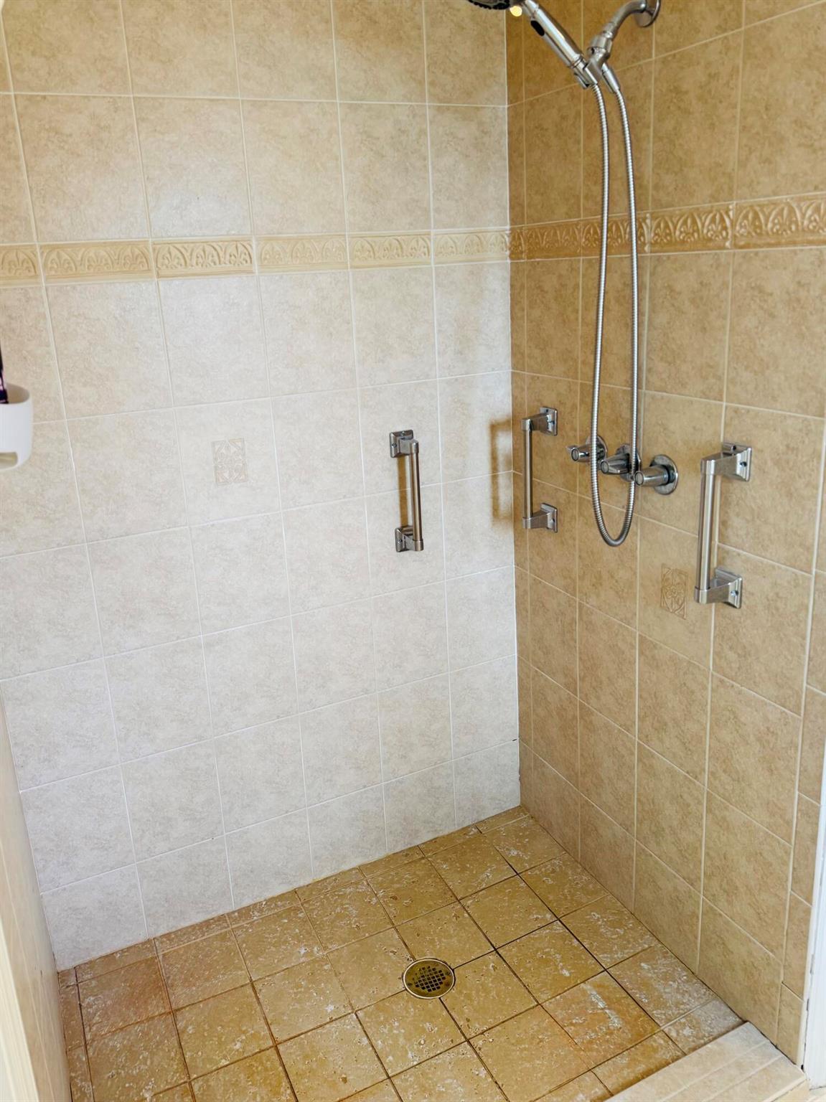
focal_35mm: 24
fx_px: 764
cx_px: 413
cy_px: 551
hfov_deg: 56.8
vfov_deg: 71.6
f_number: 1.78
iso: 160
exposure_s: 1/120
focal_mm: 6.76
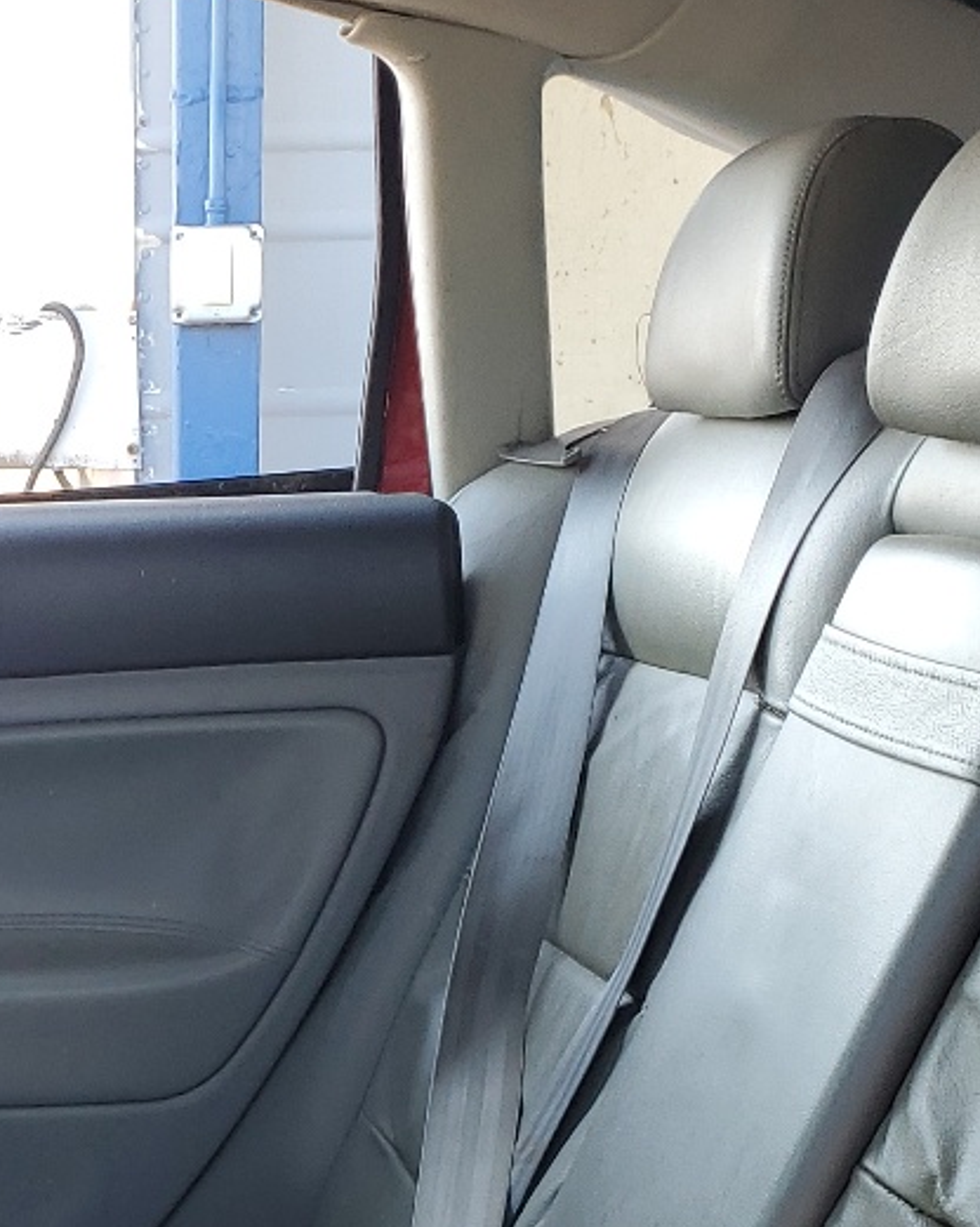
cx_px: 75
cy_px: 1345
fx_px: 2831
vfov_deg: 23.0
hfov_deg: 19.2
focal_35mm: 78
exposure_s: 1/125
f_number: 1.5
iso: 50
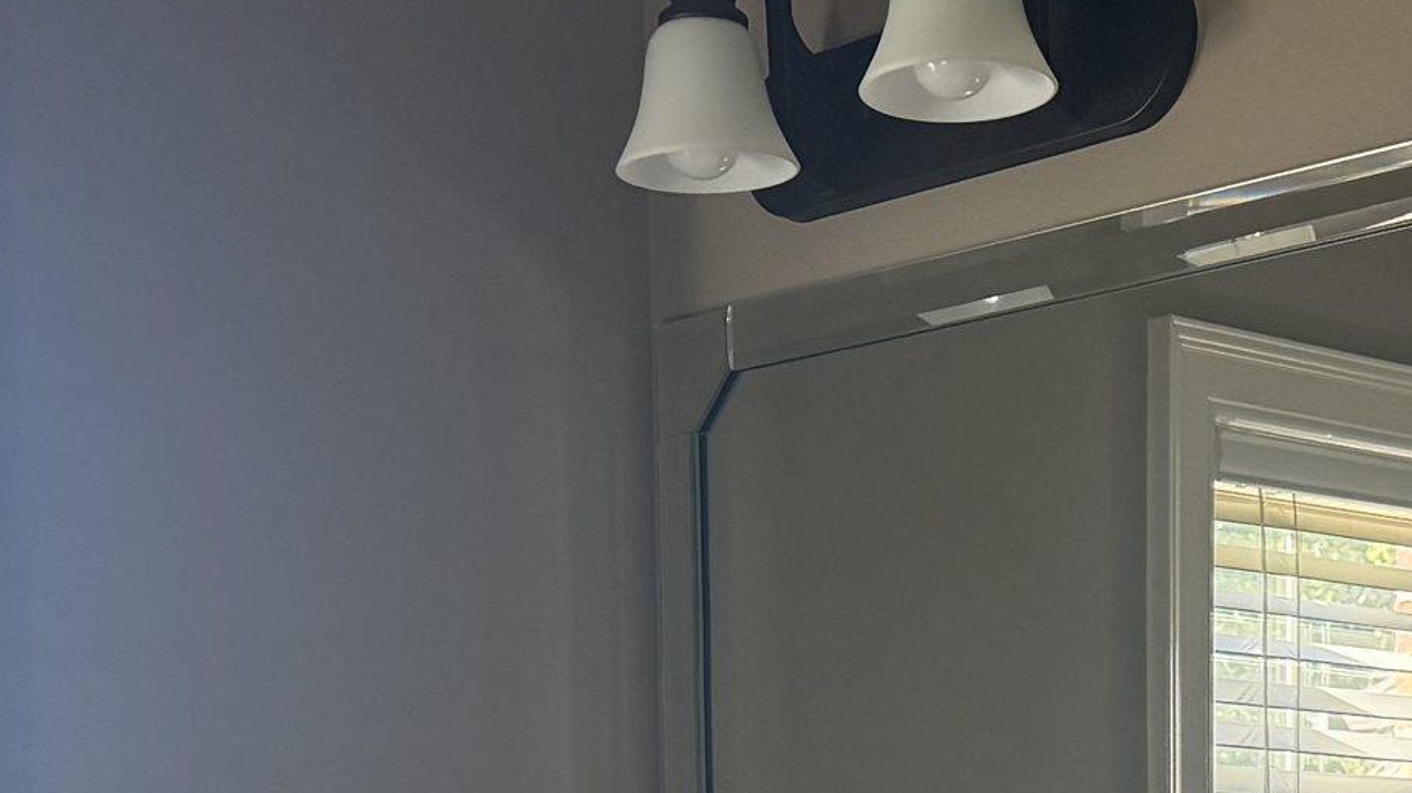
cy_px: 1249
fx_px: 3294
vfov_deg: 12.9
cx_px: 1030
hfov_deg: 24.0
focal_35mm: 88
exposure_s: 1/193
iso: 200
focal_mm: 6.76
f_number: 1.78
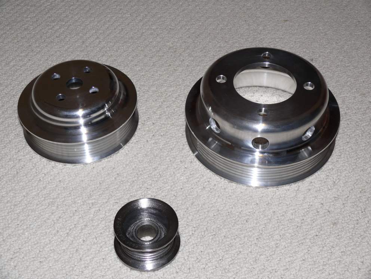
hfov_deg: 33.2
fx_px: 622
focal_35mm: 58
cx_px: 186
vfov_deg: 25.2
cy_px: 140
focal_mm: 12.3
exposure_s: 1/30
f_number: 3.2
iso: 100
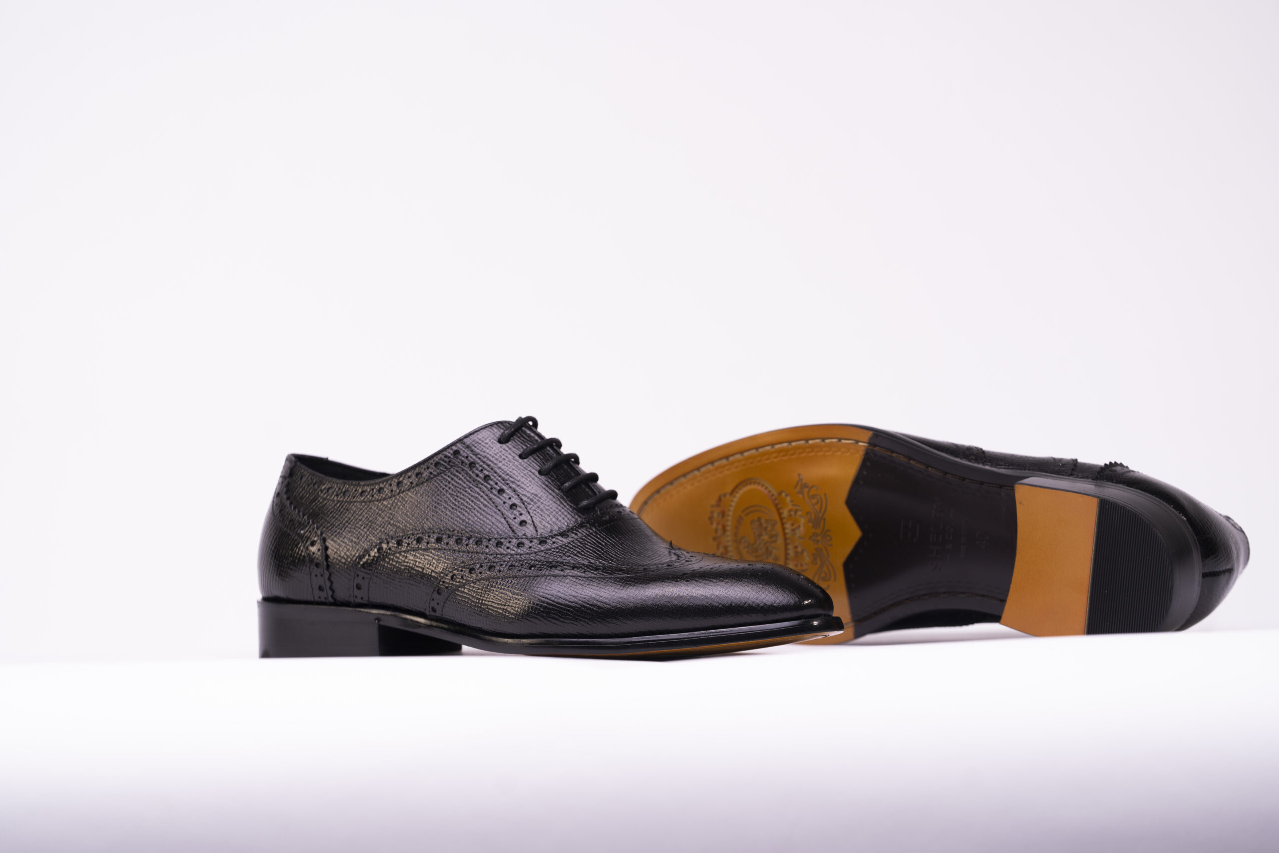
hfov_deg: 10.4
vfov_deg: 6.9
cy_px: 426
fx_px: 7034
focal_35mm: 198
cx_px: 640
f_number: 5
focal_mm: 198
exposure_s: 1/100
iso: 100
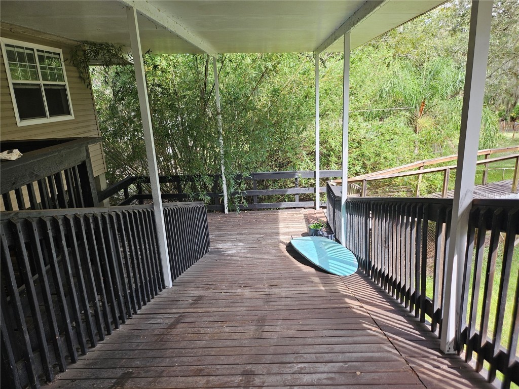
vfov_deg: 56.8
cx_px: 260
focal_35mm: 24
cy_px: 194
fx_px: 360
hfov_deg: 71.6
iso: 50
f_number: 1.8
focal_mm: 5
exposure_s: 1/211
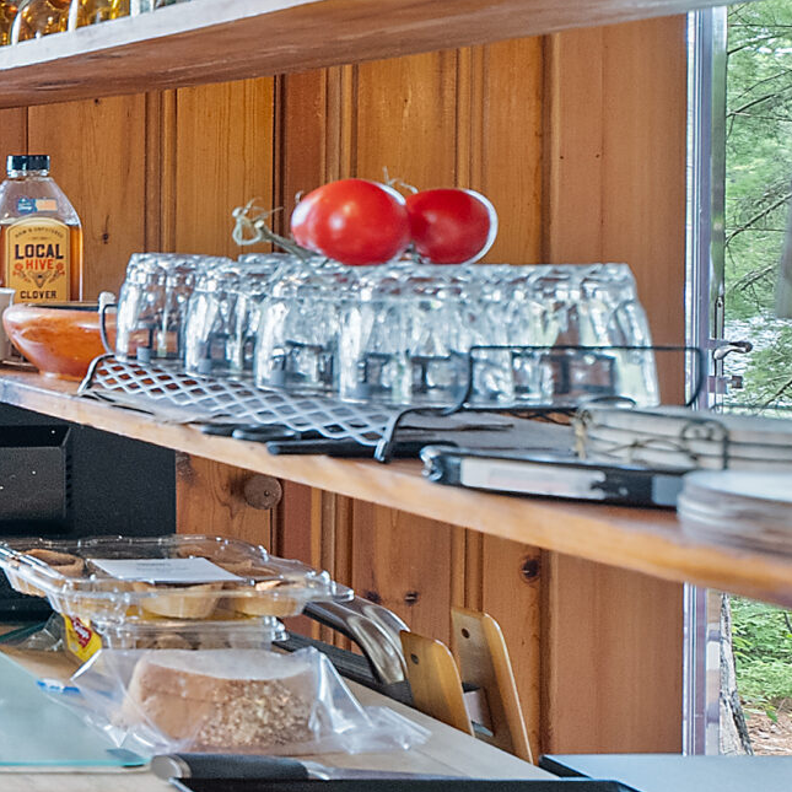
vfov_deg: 31.1
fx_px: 1398
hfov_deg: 20.2
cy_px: 204
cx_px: -709
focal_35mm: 54
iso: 500
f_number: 5
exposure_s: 1/10
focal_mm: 16
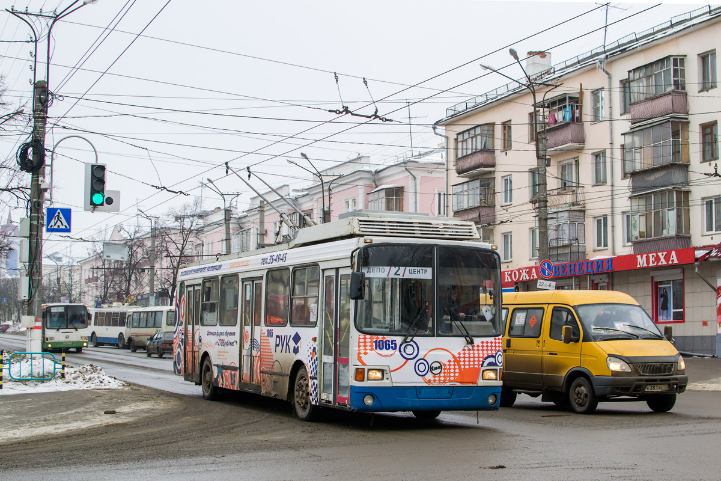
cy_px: 240
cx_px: 360
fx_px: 1051
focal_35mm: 52
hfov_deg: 37.9
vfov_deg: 25.8
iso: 800
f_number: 5.6
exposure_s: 1/640
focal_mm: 35
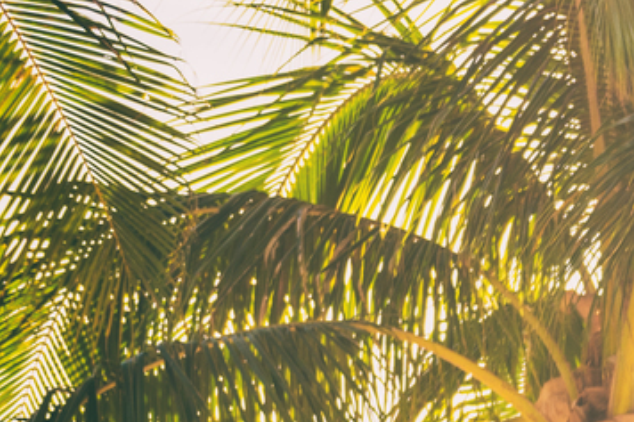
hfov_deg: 7.1
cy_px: 860
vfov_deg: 5.0
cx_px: 1580
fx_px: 4753
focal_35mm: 270
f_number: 3.2
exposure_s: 1/1250
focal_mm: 48
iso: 160
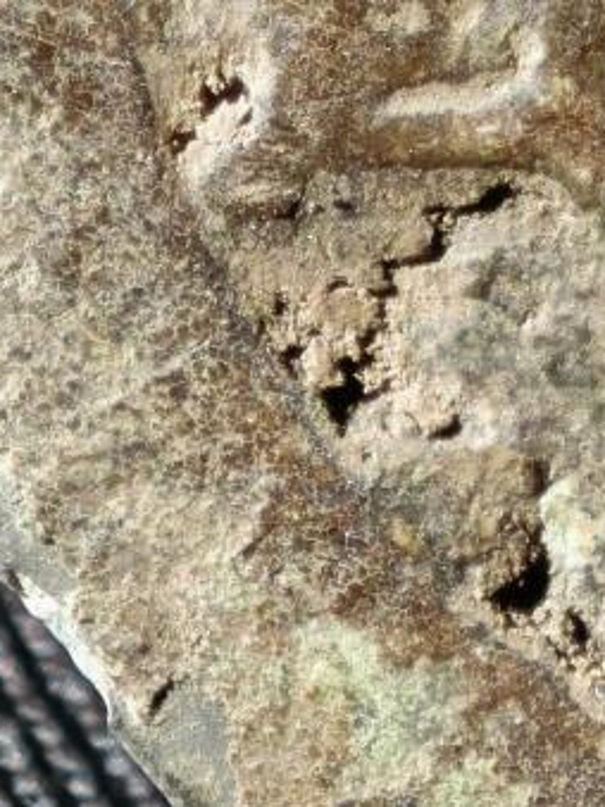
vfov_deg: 3.5
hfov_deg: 2.6
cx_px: 1324
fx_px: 13361
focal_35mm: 573
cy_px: -143
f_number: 2
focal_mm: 9
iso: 640
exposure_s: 1/106
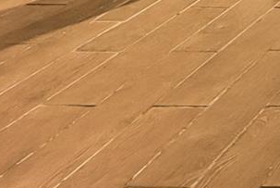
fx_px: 631
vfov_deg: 12.8
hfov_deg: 15.6
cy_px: -271
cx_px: 642
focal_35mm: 81
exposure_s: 1
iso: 800
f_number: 9
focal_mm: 12
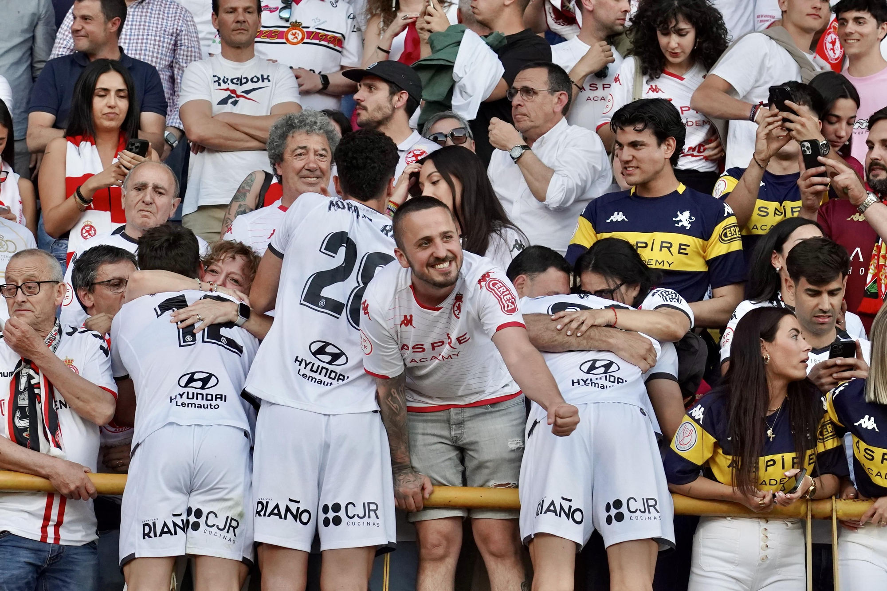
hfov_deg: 13.1
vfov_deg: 8.7
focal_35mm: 157
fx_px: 3868
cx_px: 444
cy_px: 296
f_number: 7.1
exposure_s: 1/500
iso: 4000
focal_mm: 105
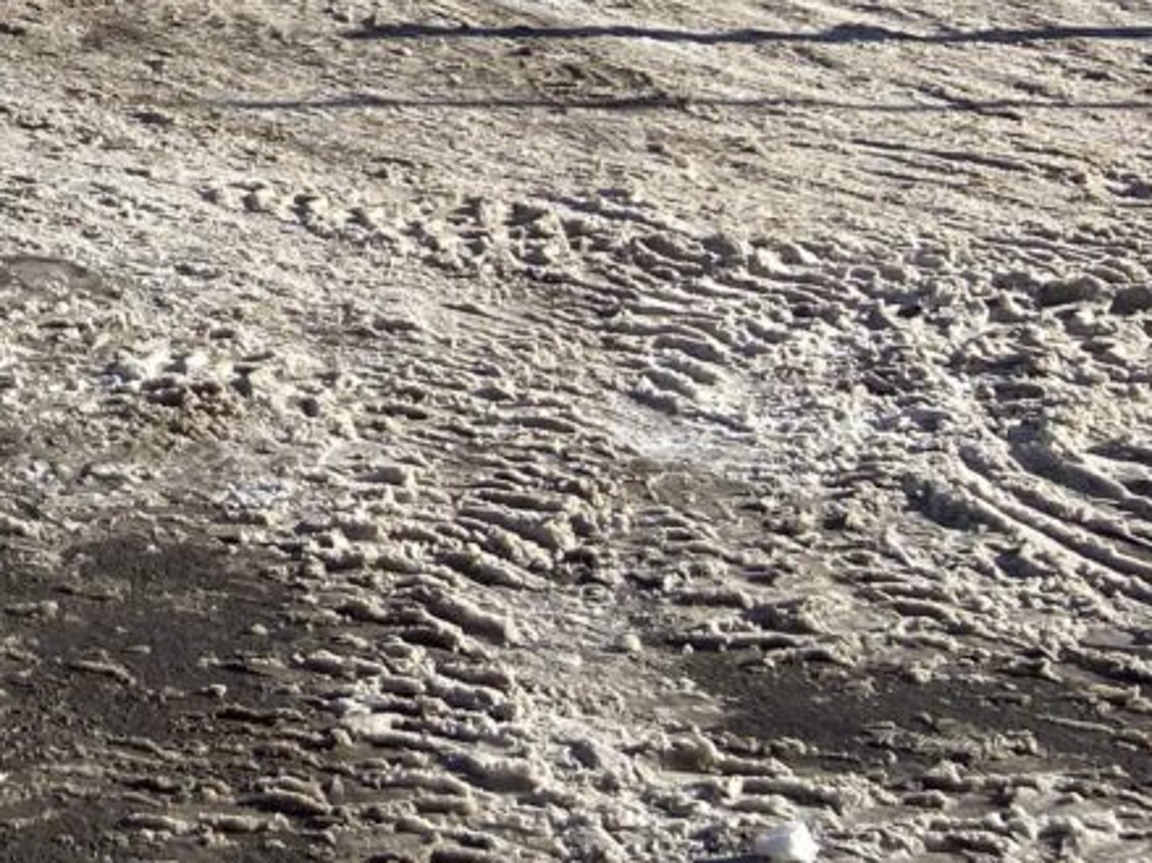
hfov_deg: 18.9
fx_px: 3028
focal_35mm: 91
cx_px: -588
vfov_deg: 15.1
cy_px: -399
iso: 32
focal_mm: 4.25
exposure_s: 1/3497
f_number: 1.8
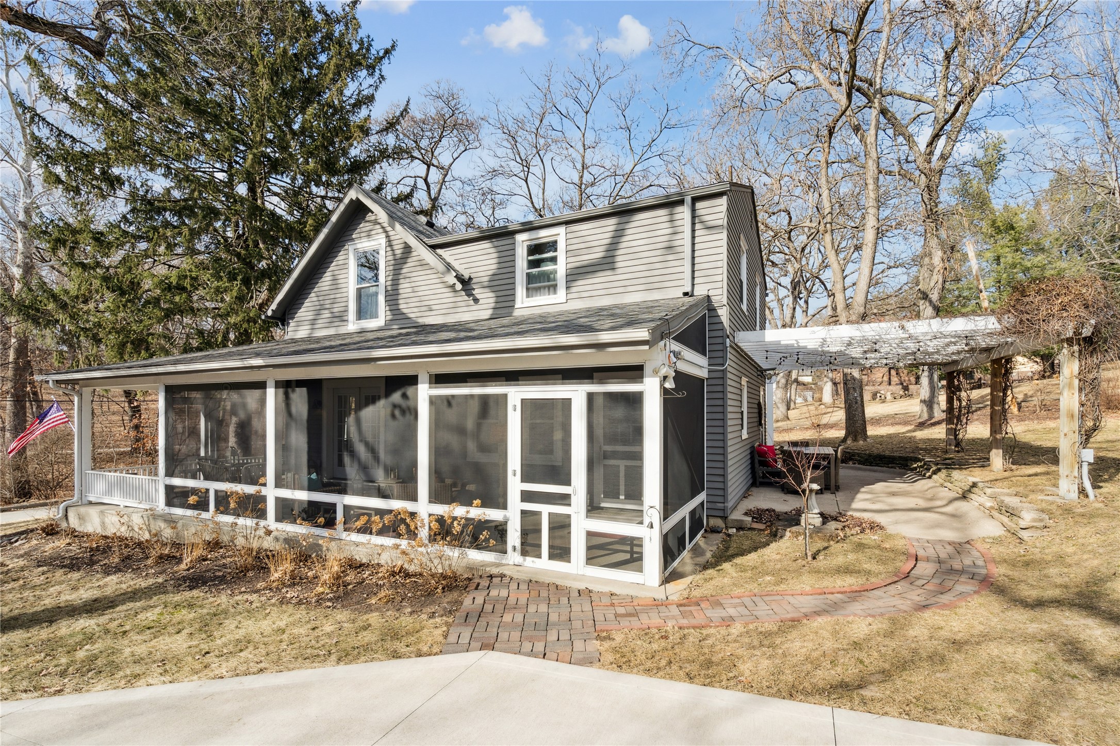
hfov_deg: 96.7
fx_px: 498
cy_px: 373
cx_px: 560
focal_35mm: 16
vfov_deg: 73.7
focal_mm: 16
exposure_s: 1/640
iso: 400
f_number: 9
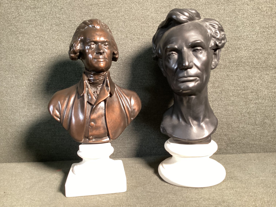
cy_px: 104
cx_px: 138
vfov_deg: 45.4
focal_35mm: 31
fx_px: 247
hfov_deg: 58.3
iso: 250
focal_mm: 3.3
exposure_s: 1/33
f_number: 2.4
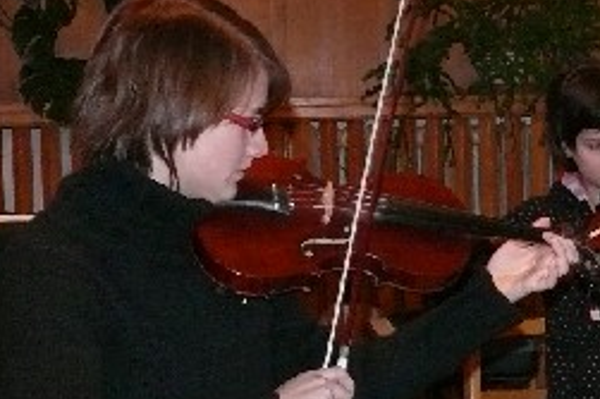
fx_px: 1932
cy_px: 258
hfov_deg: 15.9
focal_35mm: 116
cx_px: 949
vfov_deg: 11.8
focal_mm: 7.4
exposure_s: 1/30
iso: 400
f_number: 2.8
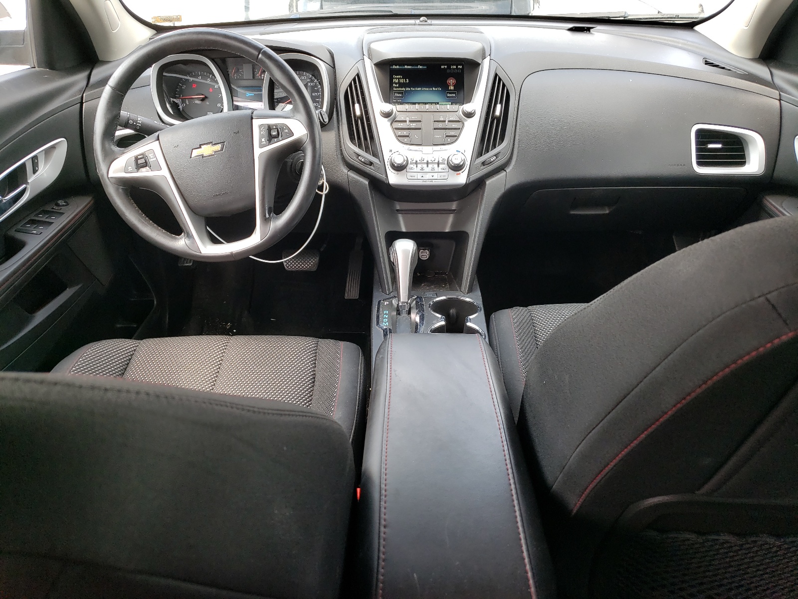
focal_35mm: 26
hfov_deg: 67.3
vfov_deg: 53.1
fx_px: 599
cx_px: 399
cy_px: 300
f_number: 1.5
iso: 50
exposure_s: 1/147
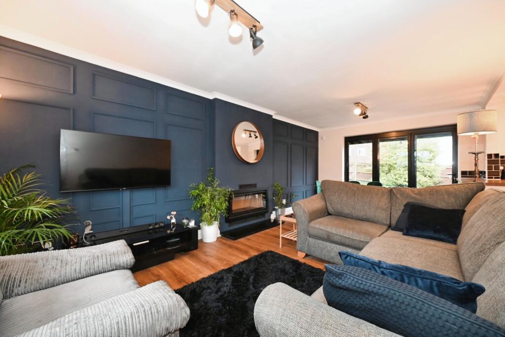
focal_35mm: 14
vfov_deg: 81.3
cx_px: 252
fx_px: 196
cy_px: 168
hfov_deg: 104.2
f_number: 5.6
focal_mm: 14
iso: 1000
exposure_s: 1/13
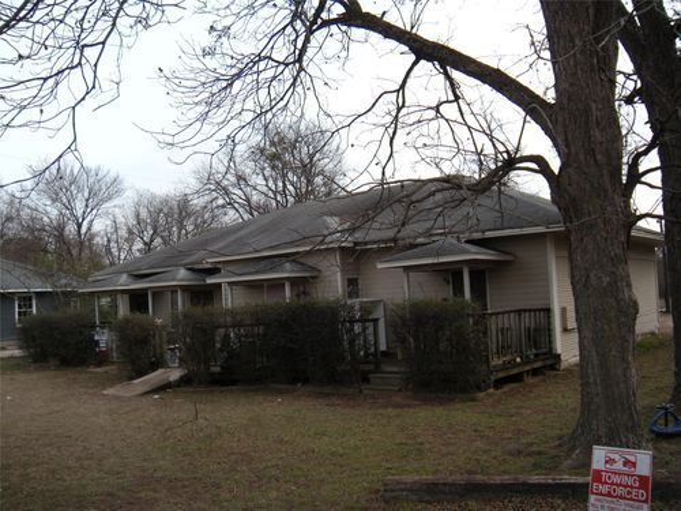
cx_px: 340
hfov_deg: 52.6
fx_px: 689
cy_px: 256
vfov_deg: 40.7
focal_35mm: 35
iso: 64
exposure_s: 1/416
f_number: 3.8
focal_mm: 5.9
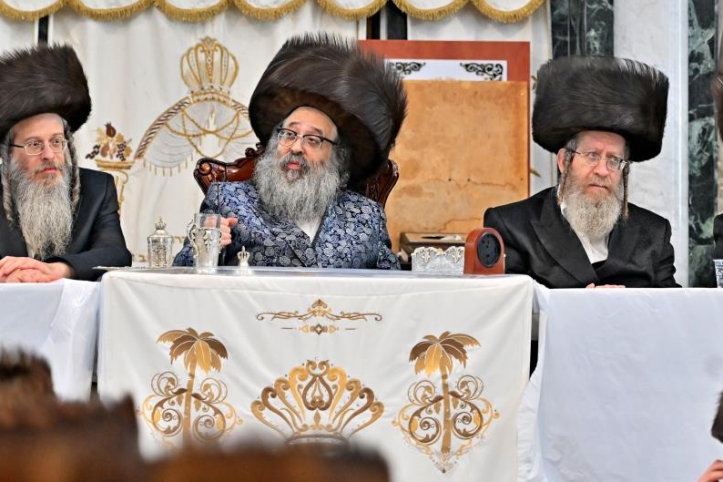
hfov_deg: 8.9
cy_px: 181
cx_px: 270
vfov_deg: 5.9
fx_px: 4658
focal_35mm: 232
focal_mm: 120
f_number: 4
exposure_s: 1/320
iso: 1250
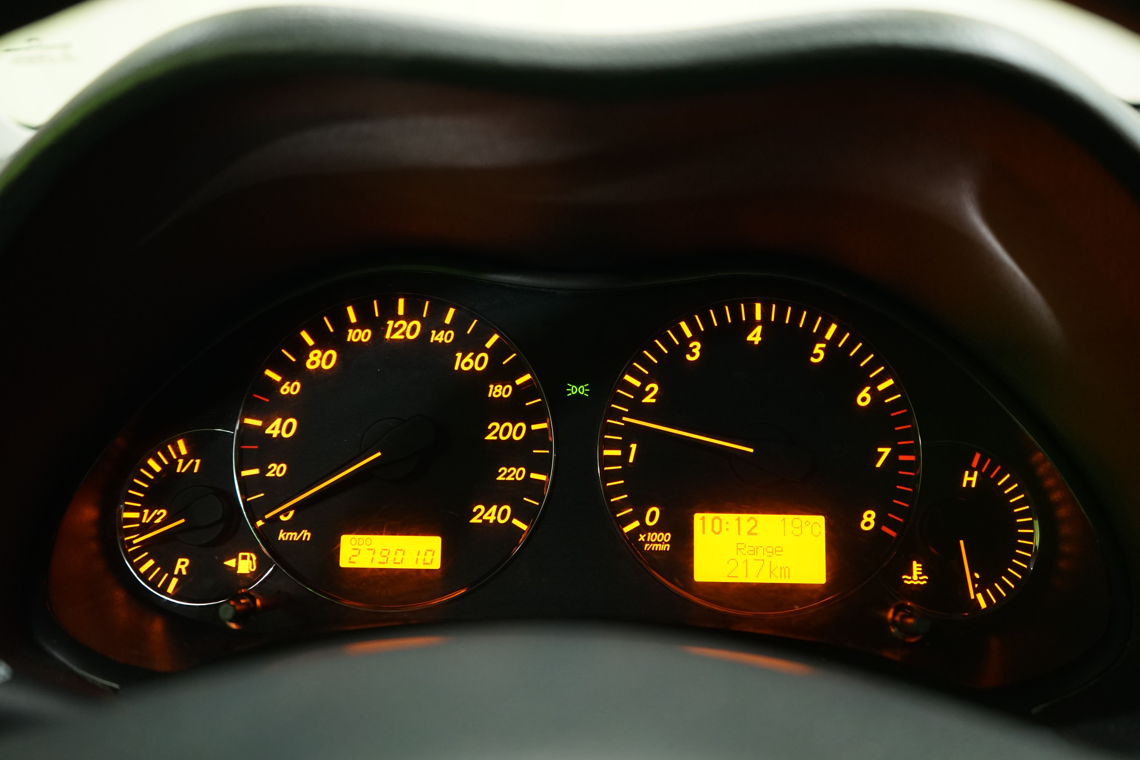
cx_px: 570
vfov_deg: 40.0
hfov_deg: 57.2
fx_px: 1045
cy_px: 380
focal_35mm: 33
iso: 1250
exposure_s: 1/30
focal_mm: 33
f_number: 4
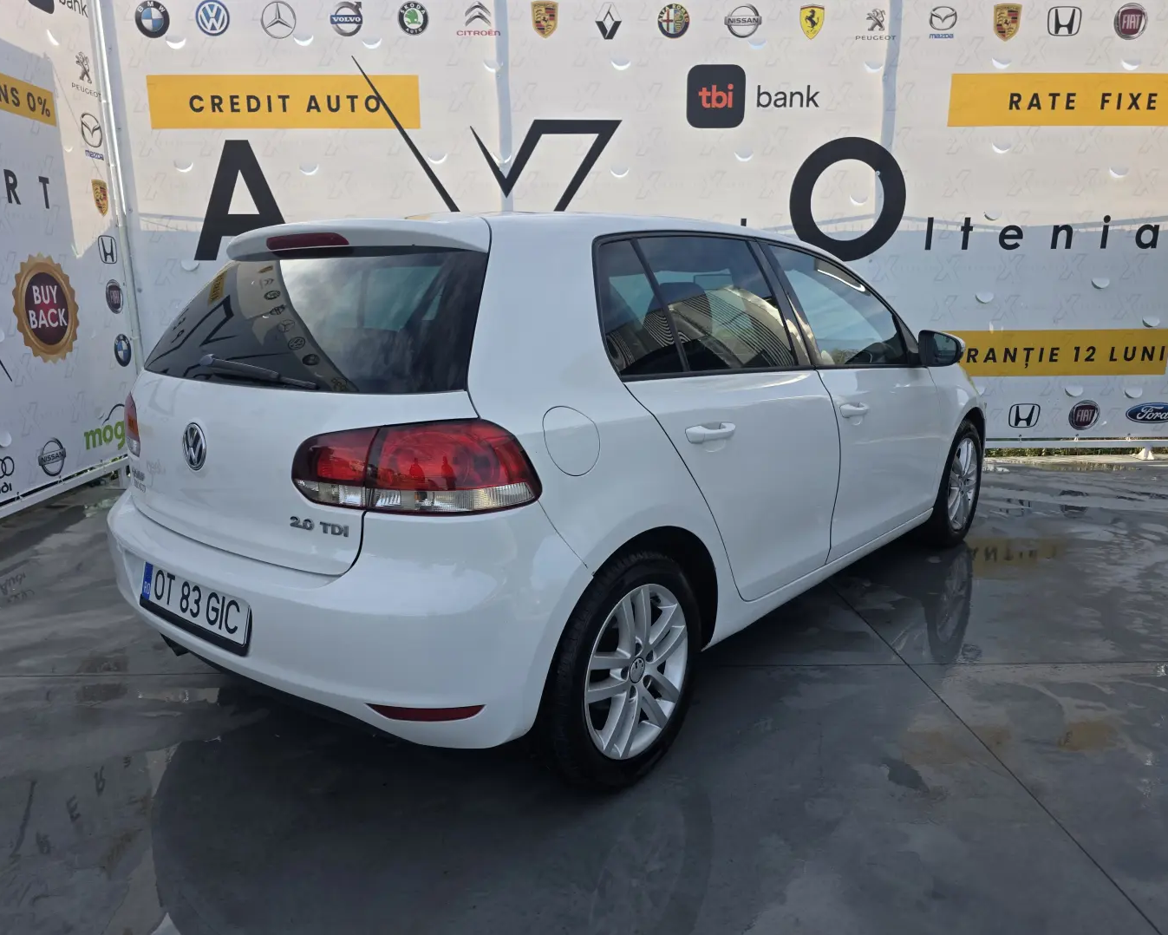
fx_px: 830
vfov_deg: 58.8
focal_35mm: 24
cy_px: 468
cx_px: 560
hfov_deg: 70.2
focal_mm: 6.3
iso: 80
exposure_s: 1/2391
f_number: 1.7
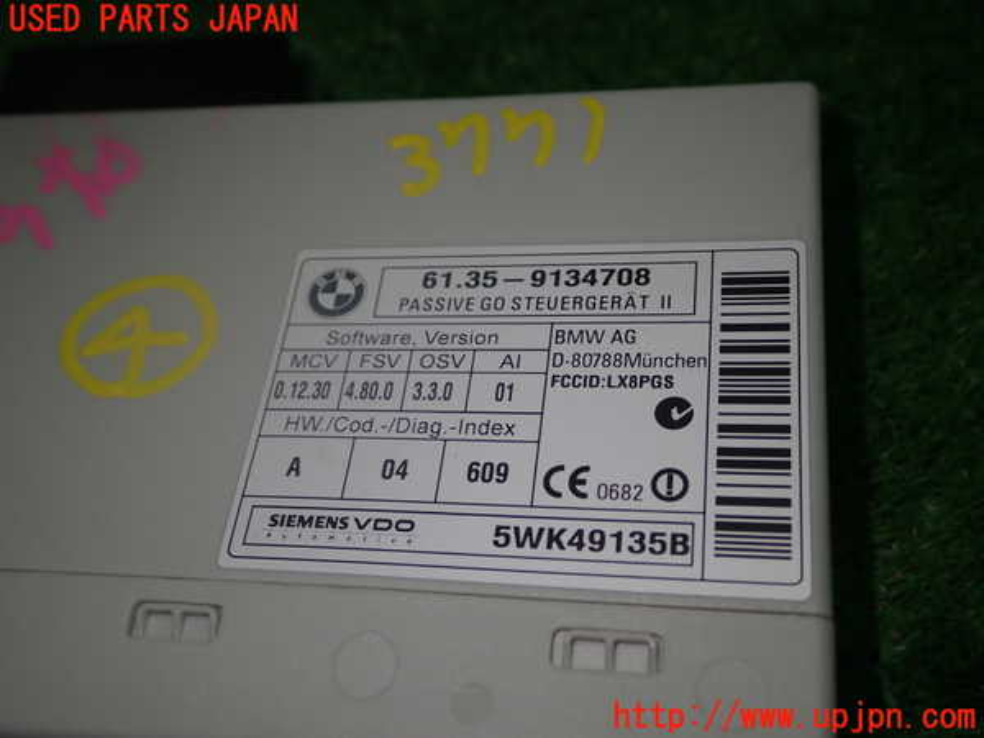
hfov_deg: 45.8
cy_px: 369
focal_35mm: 41
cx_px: 492
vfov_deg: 35.1
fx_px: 1165
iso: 100
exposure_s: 1/80
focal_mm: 7.31
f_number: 2.8
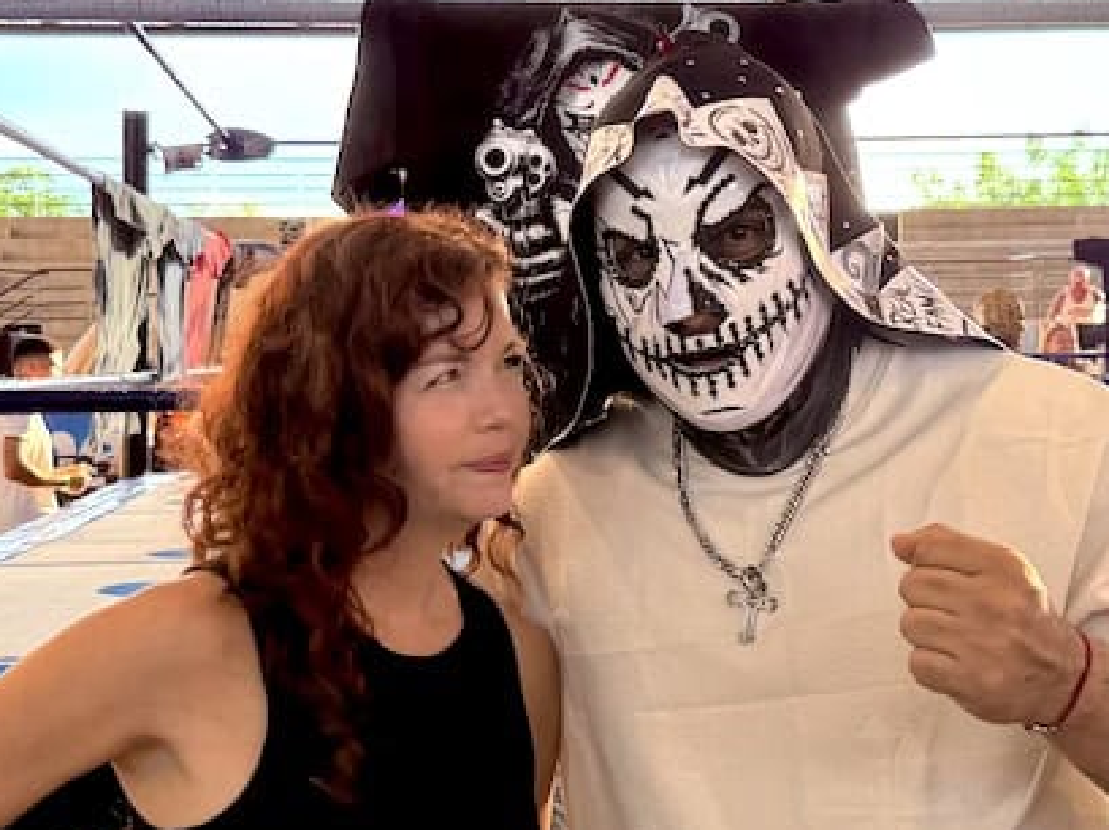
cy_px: 640
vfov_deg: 30.2
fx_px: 1504
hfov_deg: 40.4
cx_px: 591
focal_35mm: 47
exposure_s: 1/251
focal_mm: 6.8
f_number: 1.8
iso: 80
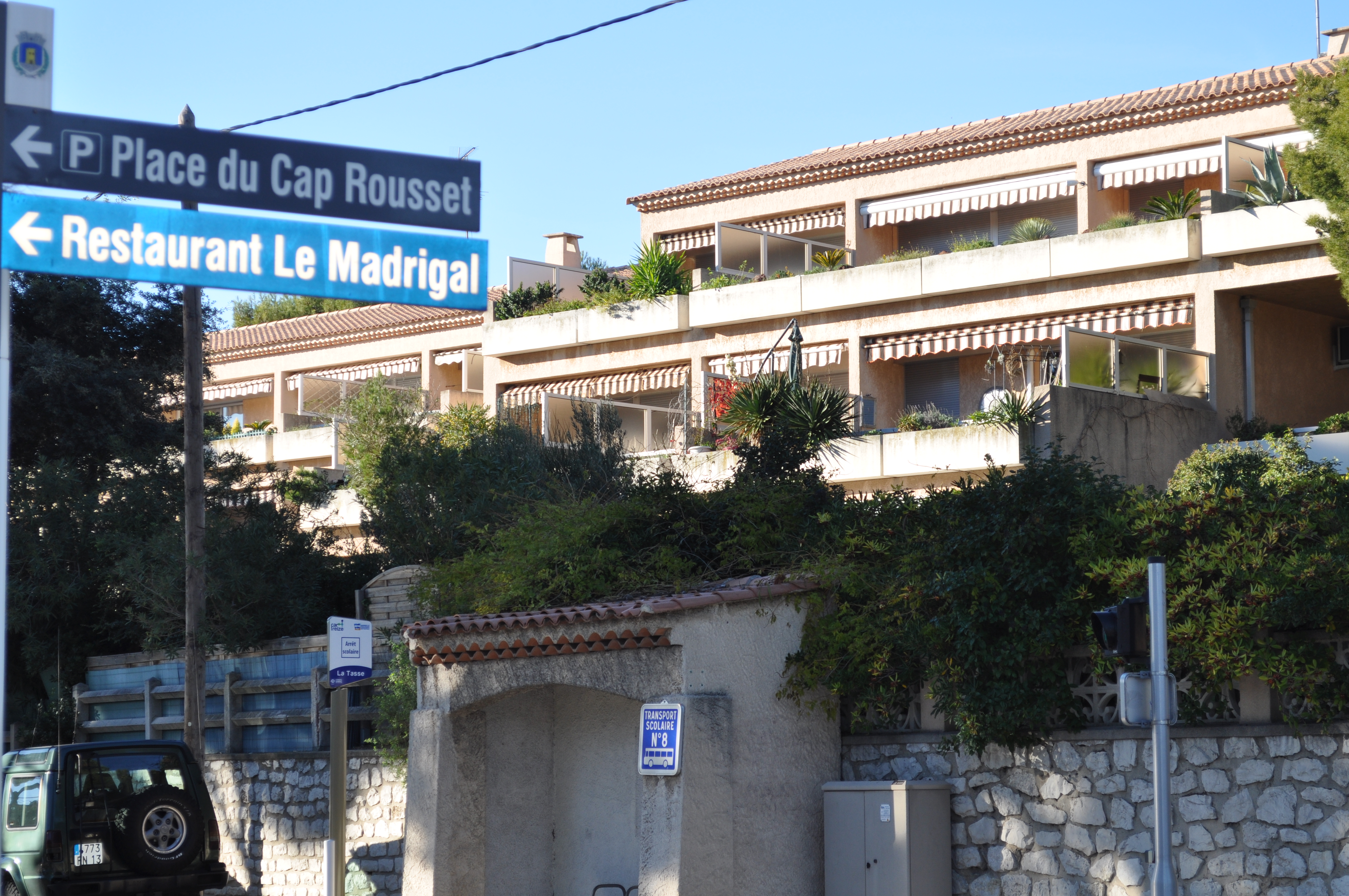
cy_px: 448
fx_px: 3088
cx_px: 674
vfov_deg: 16.5
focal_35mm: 82
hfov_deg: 24.6
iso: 200
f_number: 7.1
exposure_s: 1/200
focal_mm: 55
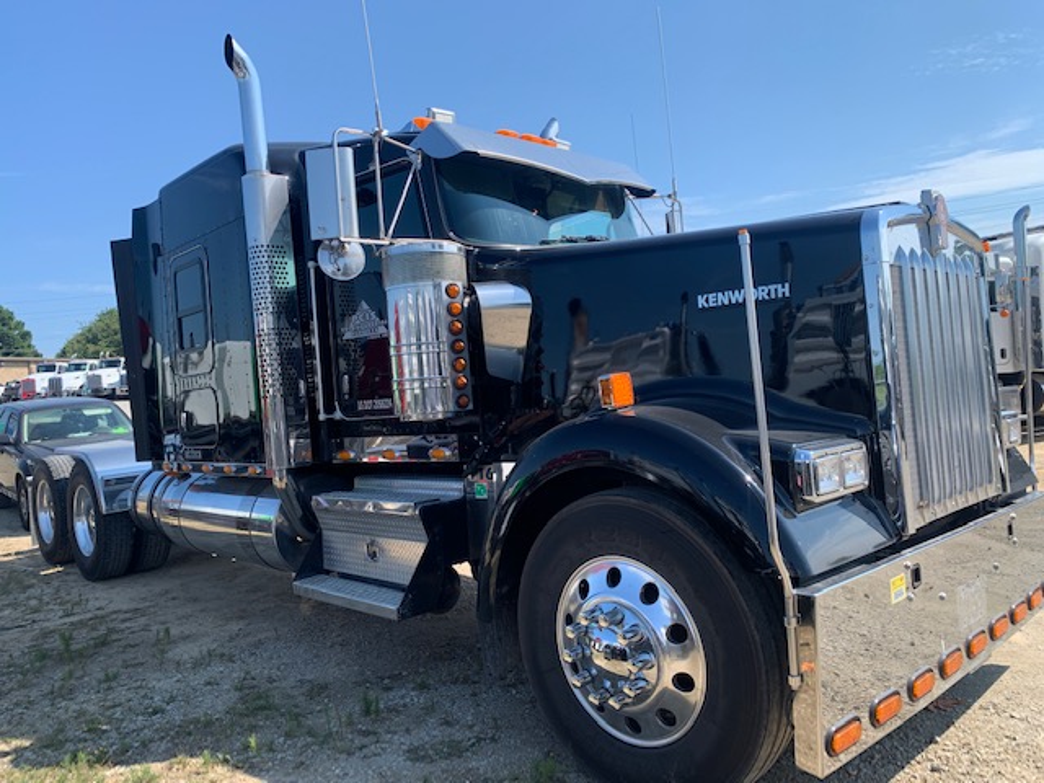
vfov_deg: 53.1
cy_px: 392
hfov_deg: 67.3
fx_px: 784
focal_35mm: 26
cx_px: 522
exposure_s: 1/1266
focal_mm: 4.25
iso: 25
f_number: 1.8
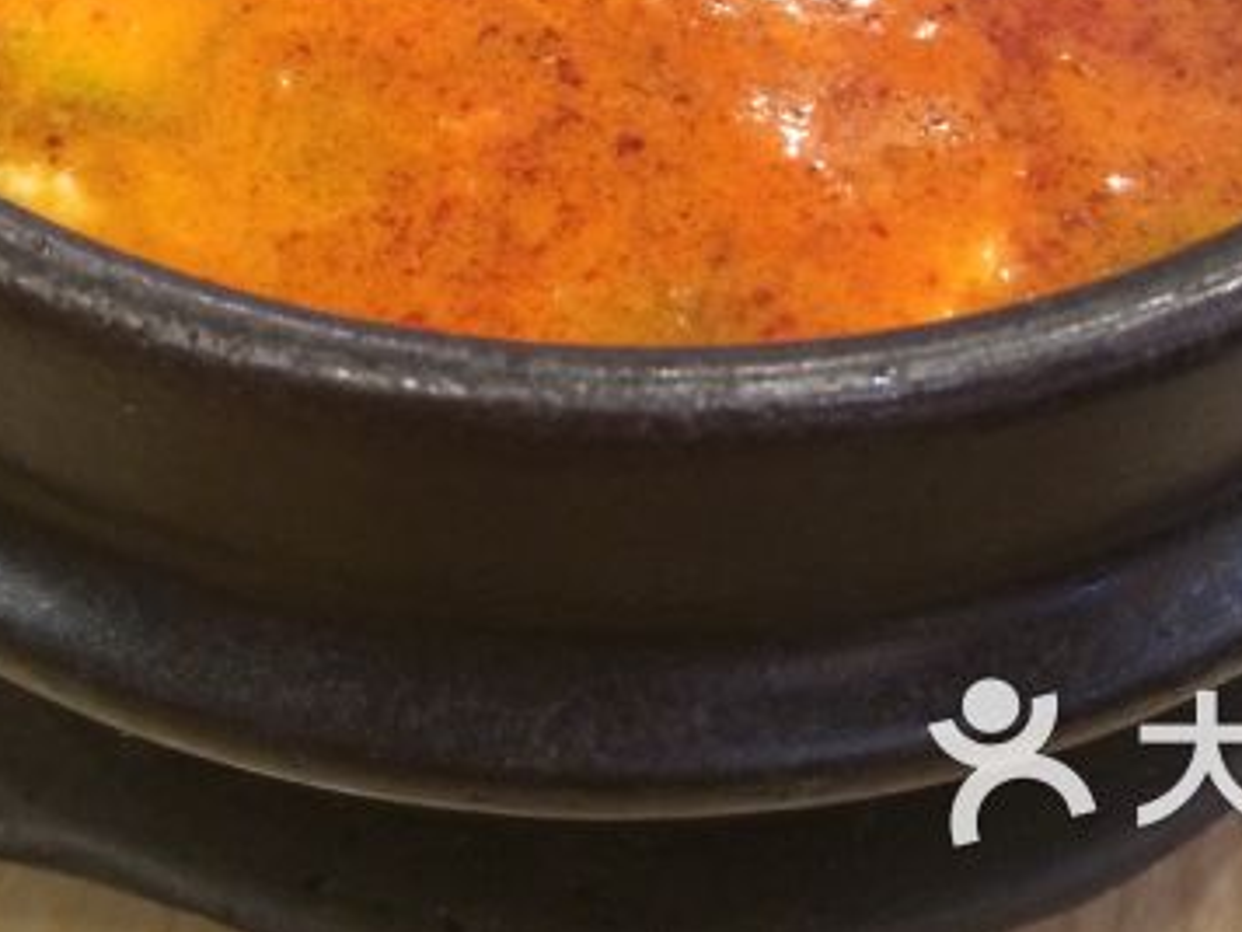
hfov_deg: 33.8
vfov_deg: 24.6
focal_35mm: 57
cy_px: 26
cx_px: 583
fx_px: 2045
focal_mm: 4.15
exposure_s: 1/33
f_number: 2.2
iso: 250
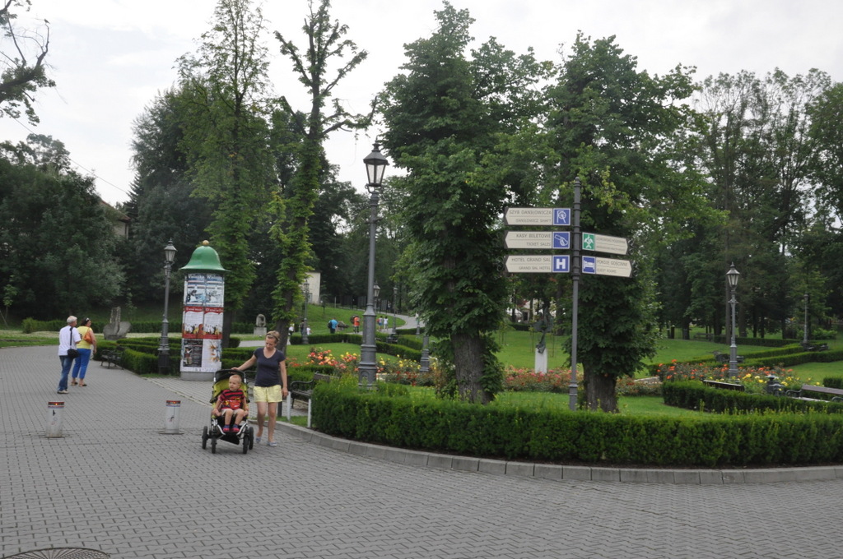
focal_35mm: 38
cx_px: 422
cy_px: 280
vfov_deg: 35.4
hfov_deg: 51.3
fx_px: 877
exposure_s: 1/320
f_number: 18
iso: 1000
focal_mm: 25
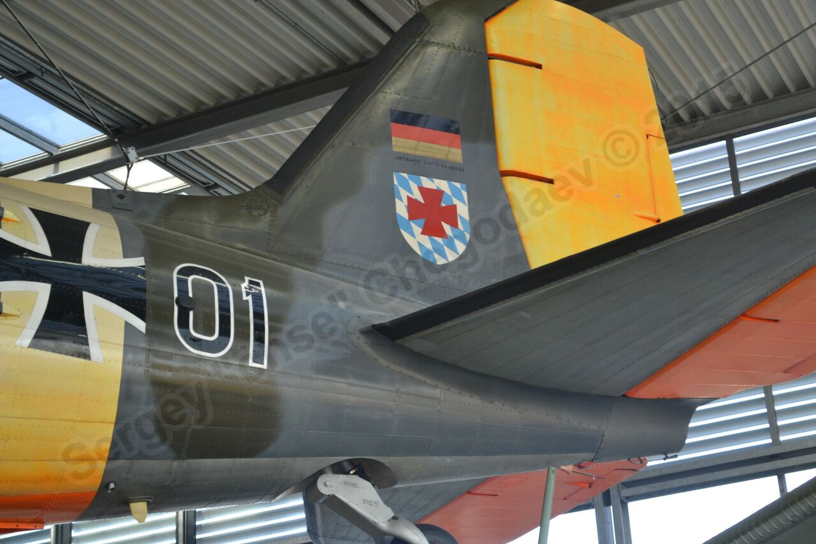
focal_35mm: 75
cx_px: 408
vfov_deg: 18.2
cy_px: 272
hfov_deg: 27.0
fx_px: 1700
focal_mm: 50
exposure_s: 1/60
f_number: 5.6
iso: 640
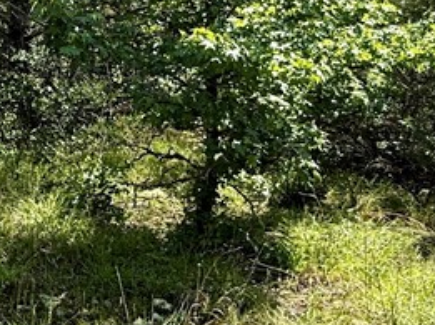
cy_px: 47
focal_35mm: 55
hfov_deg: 33.4
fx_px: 690
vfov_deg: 25.8
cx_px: 57
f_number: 2.2
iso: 50
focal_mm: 2.22
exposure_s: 1/482
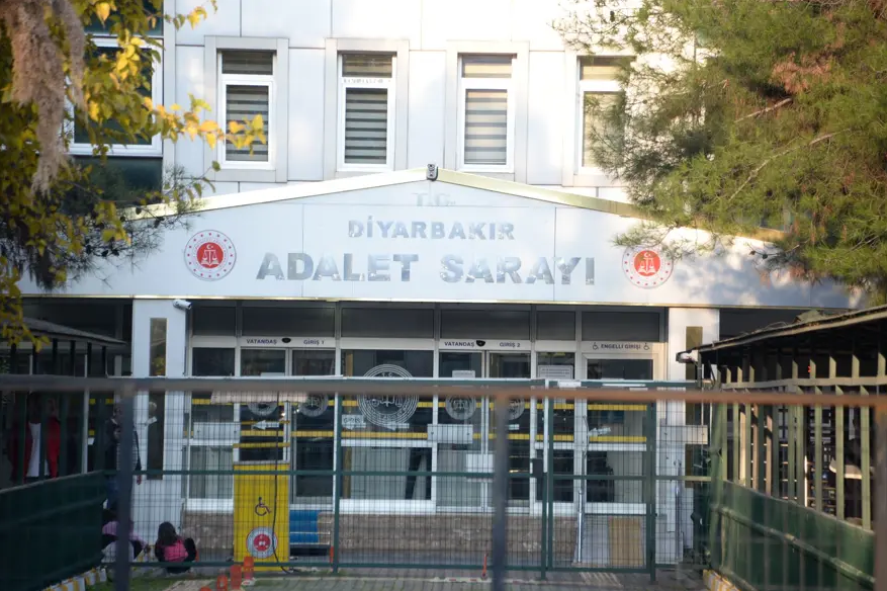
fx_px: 6182
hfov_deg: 8.2
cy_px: 295
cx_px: 444
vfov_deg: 5.5
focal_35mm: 251
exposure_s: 1/125
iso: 200
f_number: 5.6
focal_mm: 250
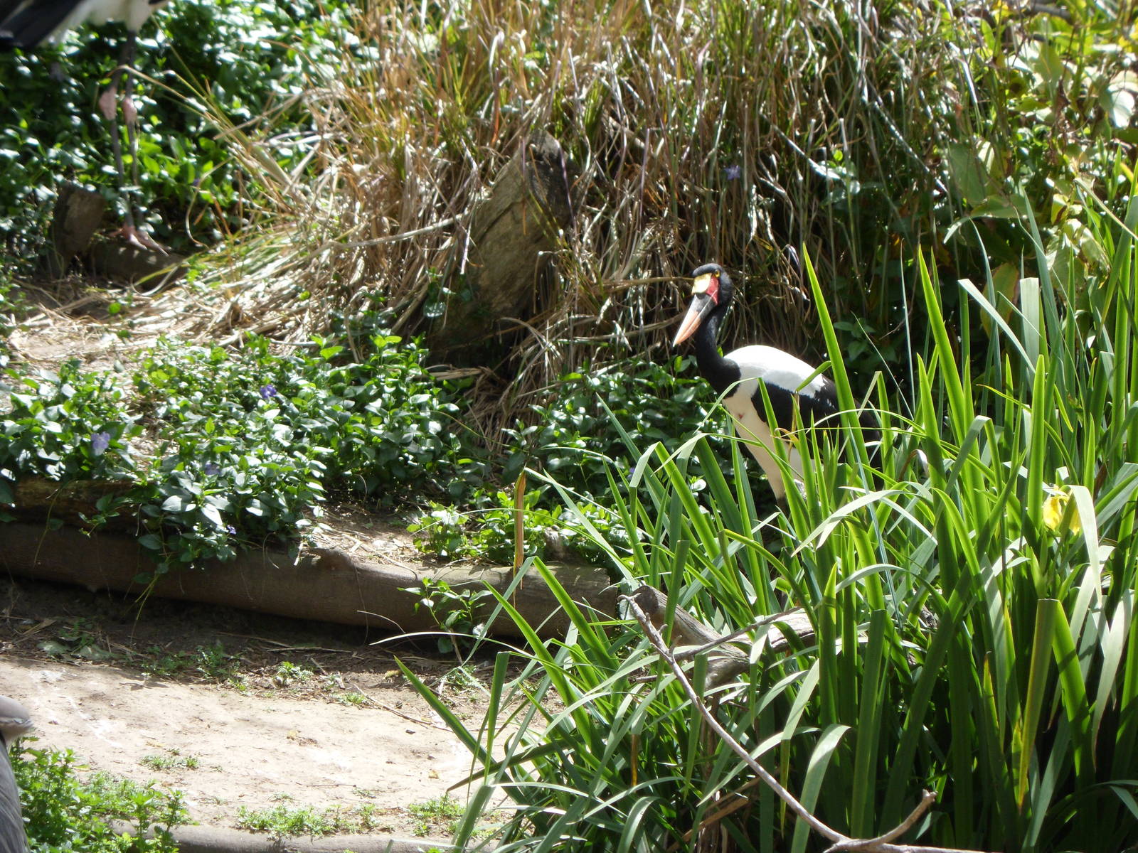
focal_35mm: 270
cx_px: 569
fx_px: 8876
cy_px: 426
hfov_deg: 7.3
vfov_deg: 5.5
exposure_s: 1/180
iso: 80
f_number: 5.9
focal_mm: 46.8
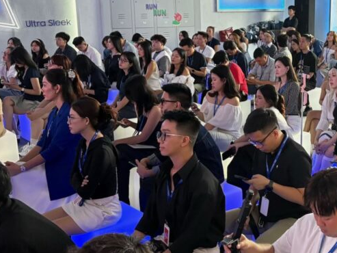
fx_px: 526
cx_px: 281
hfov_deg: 34.2
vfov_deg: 27.0
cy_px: 129
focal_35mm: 54
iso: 250
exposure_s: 1/60
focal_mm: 5.96
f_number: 1.6
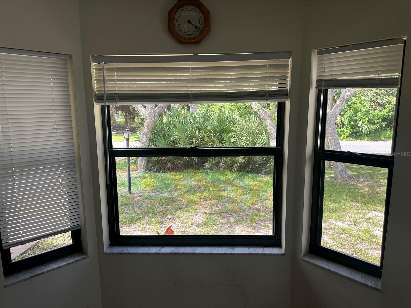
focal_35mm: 24
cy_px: 154
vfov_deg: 56.8
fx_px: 285
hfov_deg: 71.6
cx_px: 206
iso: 64
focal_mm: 6.86
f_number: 1.78
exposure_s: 1/218
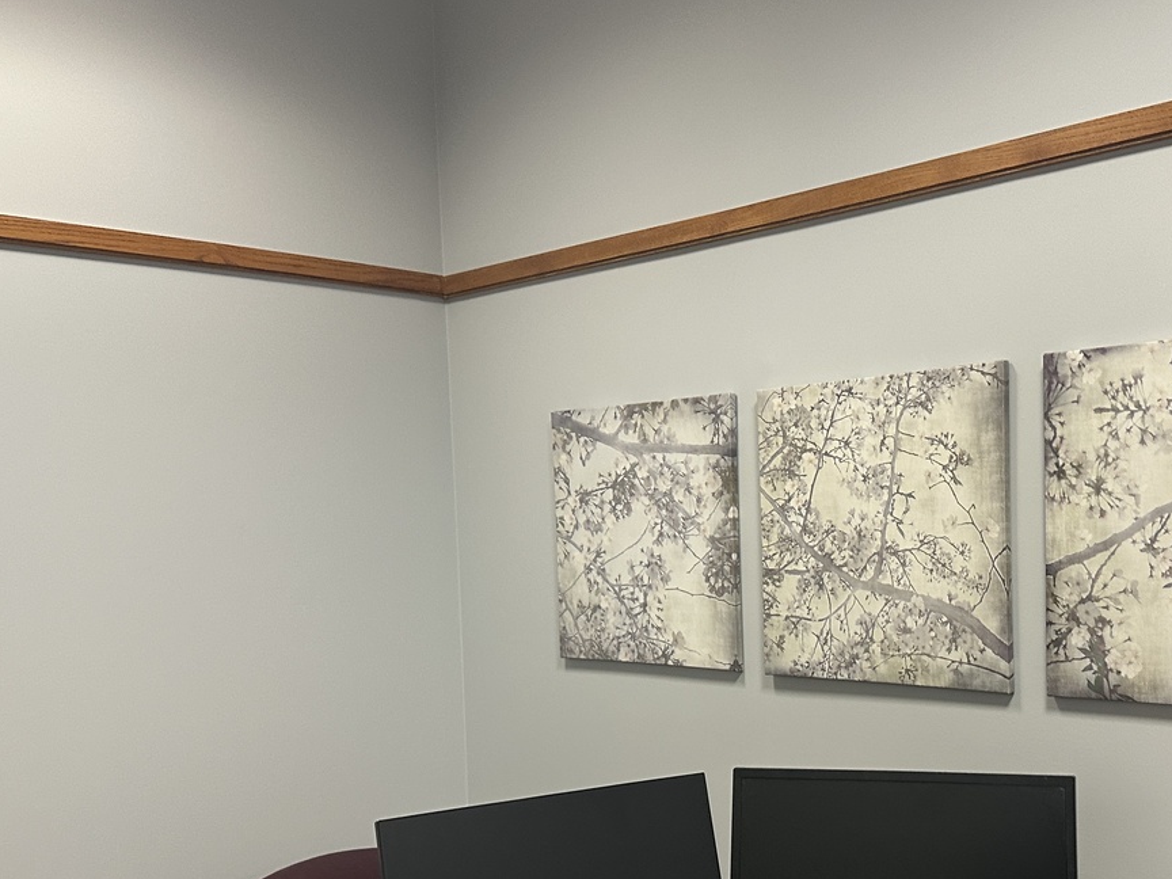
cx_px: 768
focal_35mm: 40
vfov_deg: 35.4
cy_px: 617
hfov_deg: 46.2
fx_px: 1354
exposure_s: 1/60
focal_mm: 6.86
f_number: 1.78
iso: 320
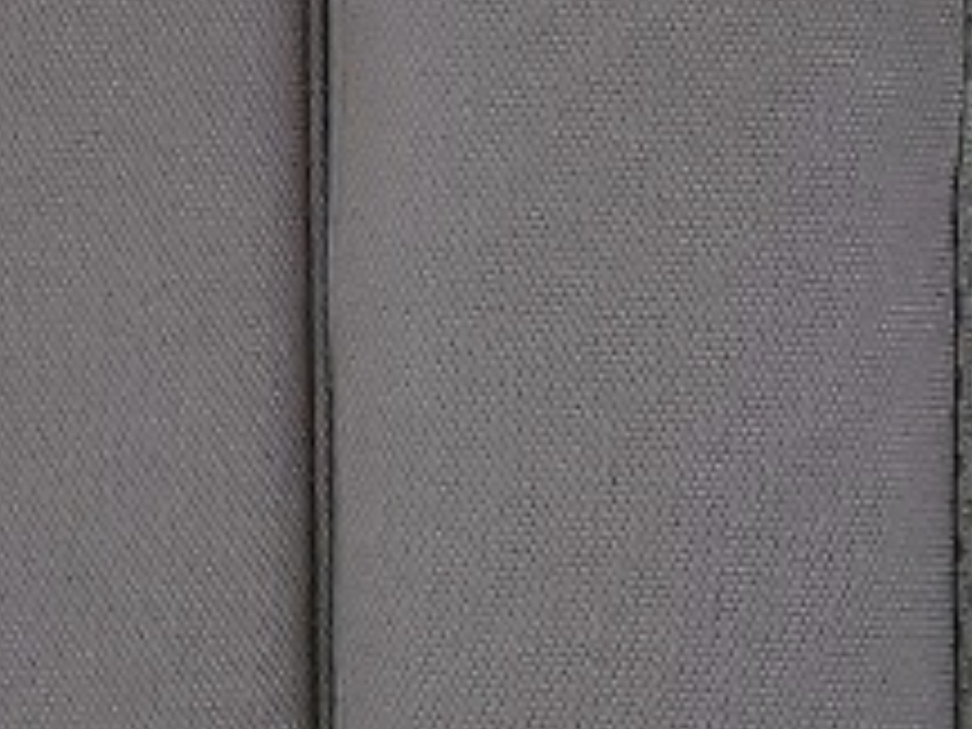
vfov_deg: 7.7
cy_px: 27
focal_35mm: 193
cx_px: -464
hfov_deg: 9.9
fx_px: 5419
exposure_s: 1/196
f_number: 1.5
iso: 50
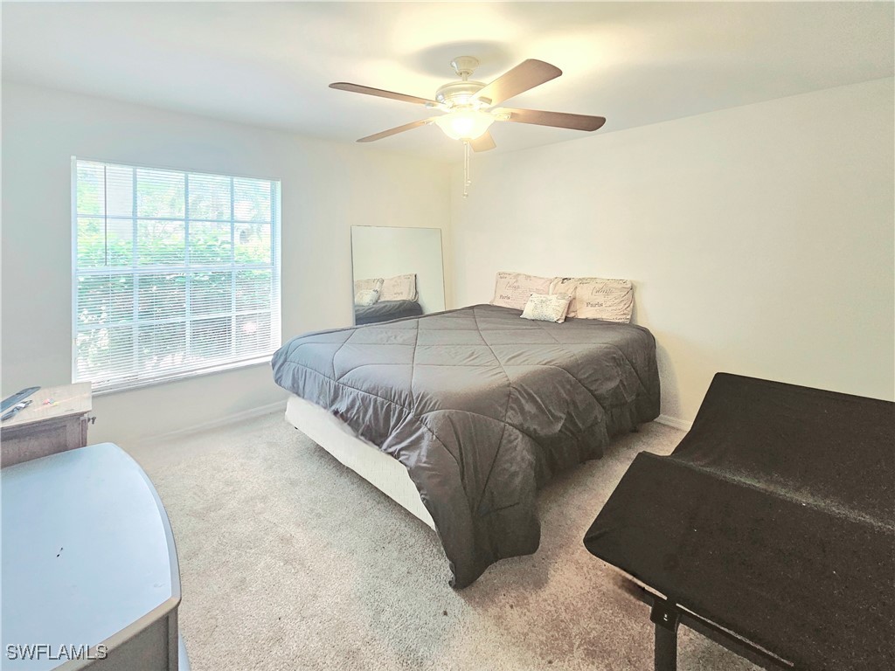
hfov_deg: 106.2
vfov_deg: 89.9
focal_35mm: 13
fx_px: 336
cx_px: 448
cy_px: 336
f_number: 2.2
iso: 160
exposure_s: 1/60.2
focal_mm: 2.2
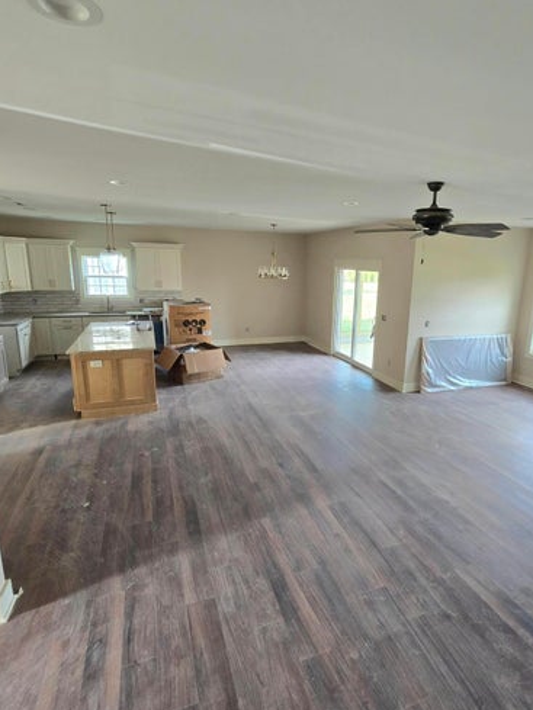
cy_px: 346
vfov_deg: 91.0
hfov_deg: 74.1
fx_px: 349
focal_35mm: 17
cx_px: 314
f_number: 2.2
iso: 160
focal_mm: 2.2
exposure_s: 1/60.2
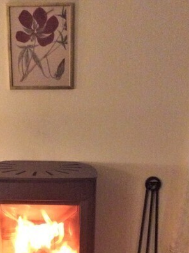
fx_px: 452
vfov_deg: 30.0
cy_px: 224
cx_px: 57
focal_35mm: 62
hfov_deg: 23.5
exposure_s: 1/20
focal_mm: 3.3
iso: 320
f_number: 2.4
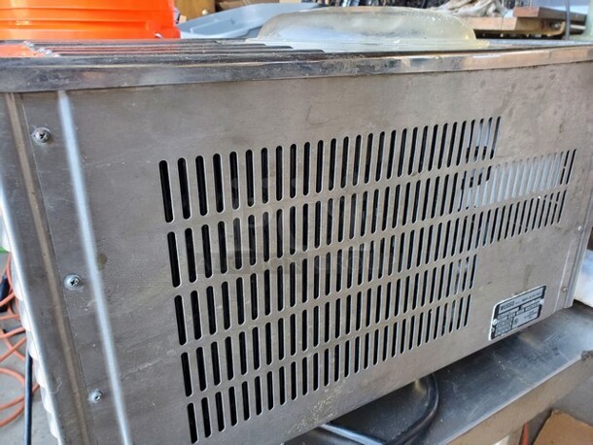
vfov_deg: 53.1
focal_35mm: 26
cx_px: 296
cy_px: 222
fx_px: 446
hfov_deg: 67.3
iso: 250
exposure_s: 1/40
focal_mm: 4.3
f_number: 2.4
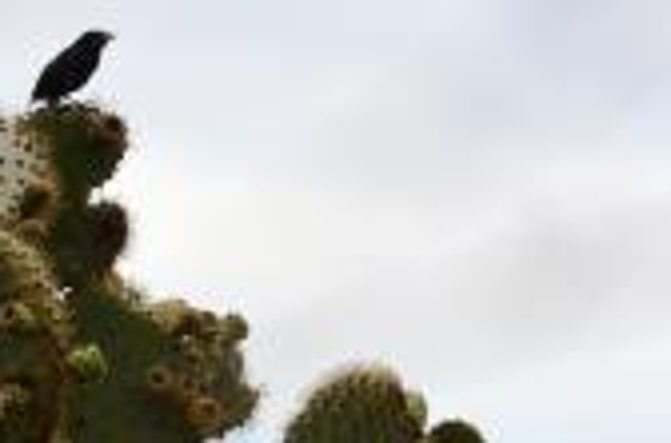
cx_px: -8
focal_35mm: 781
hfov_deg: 2.6
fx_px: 14522
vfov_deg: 1.7
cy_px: 273
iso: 200
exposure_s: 1/1000
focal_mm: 195
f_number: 8
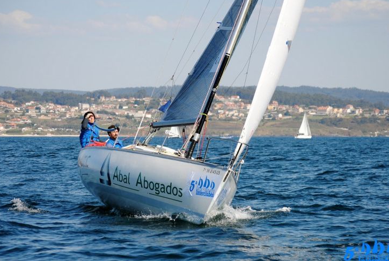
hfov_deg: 13.7
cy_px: 133
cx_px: 189
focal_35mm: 149
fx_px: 1614
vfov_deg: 9.3
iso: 100
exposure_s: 1/500
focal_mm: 90
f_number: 5.6
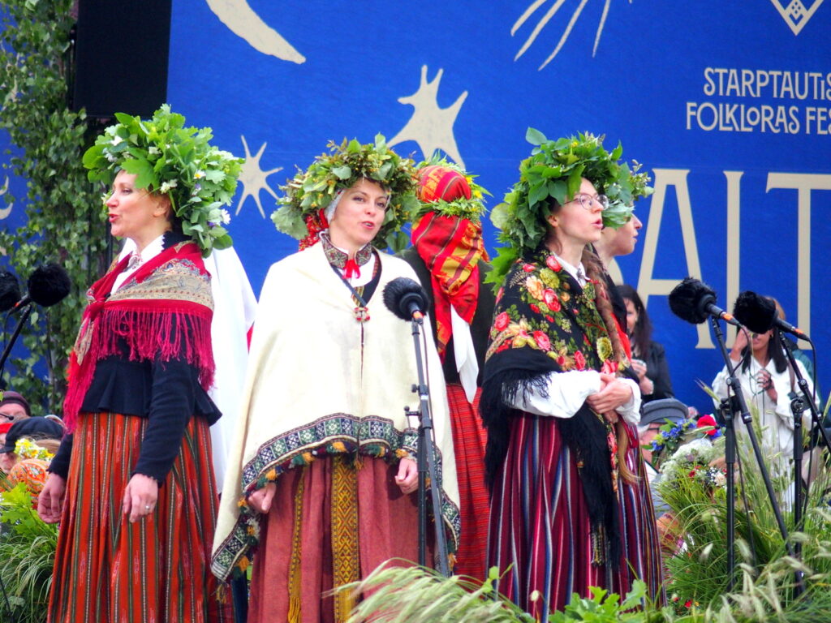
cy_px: 312
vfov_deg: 5.0
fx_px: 7202
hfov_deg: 6.6
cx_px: 416
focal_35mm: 300
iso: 400
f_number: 2.8
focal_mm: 64.3
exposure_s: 1/250
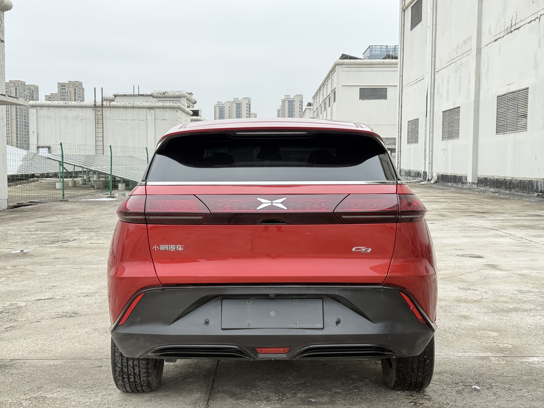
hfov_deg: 39.7
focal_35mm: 48
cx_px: 272
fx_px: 754
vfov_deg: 30.3
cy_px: 204
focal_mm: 6.76
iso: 100
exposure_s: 1/439
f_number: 1.78
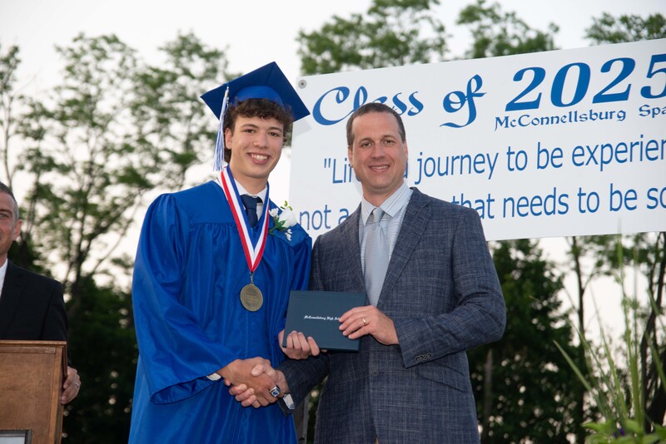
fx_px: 2147
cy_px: 222
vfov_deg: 11.8
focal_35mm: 116
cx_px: 333
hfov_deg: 17.6
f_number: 8
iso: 800
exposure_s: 1/200
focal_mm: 116
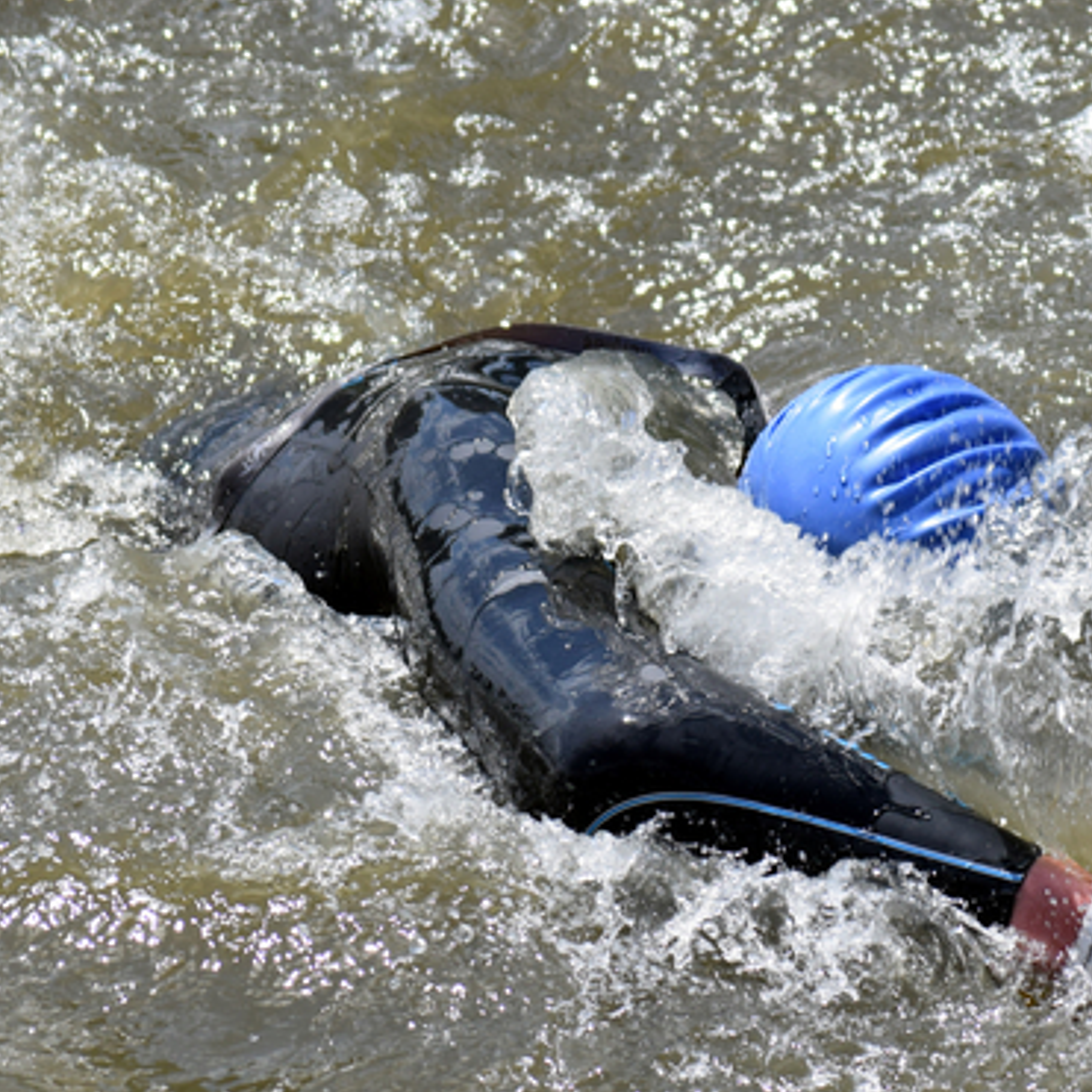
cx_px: 639
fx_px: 8530
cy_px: 571
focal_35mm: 239
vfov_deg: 7.3
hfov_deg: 7.3
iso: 400
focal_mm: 116
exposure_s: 1/1600
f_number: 7.1
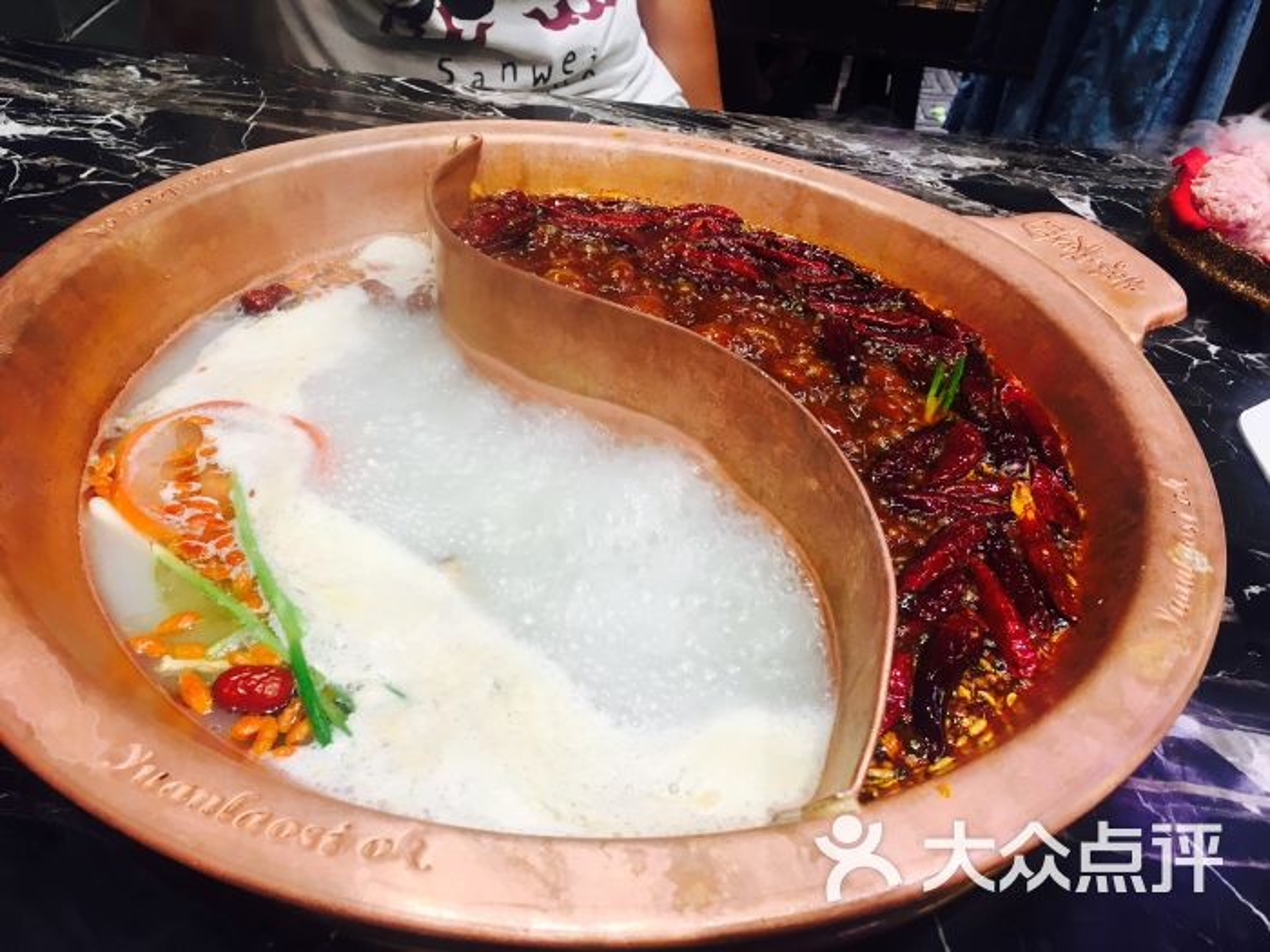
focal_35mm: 29
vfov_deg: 48.2
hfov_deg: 61.7
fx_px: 1064
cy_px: 476
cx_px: 635
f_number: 2.2
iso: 40
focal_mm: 4.15
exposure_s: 1/33
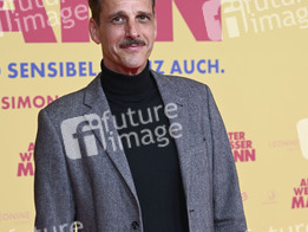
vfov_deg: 14.3
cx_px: 156
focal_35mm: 103
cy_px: 191
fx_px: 917
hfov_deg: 19.1
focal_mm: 70
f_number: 5.6
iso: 400
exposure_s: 1/160
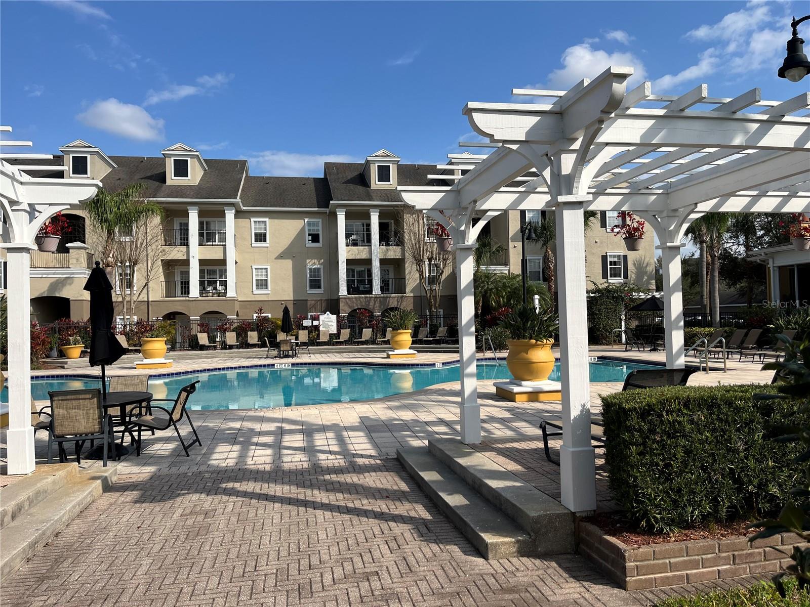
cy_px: 304
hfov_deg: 67.3
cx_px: 405
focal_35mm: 26
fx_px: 608
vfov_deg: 53.1
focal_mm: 5.1
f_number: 1.6
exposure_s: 1/4854
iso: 50
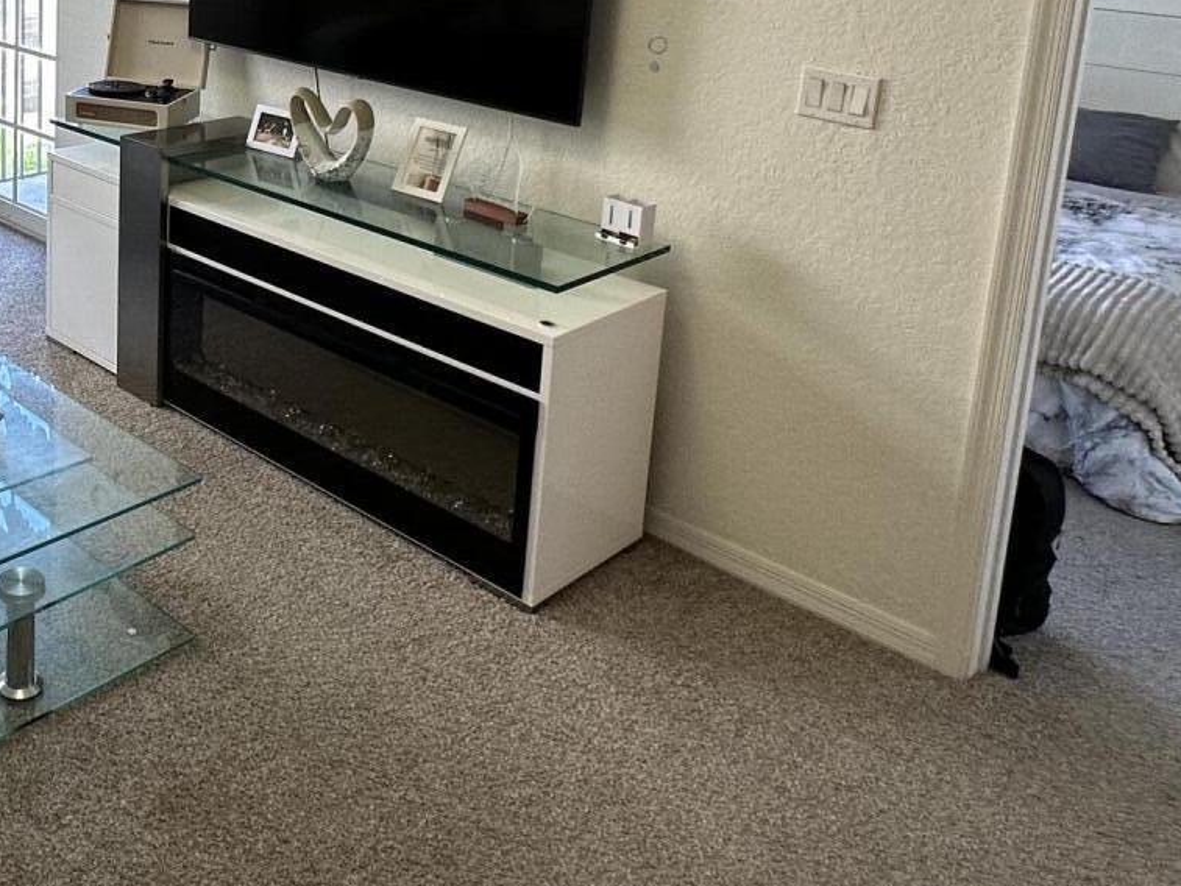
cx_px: 108
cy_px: 58
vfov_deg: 35.9
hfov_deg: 45.2
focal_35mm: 37
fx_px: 1263
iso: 100
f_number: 2.2
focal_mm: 2.22
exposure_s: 1/120
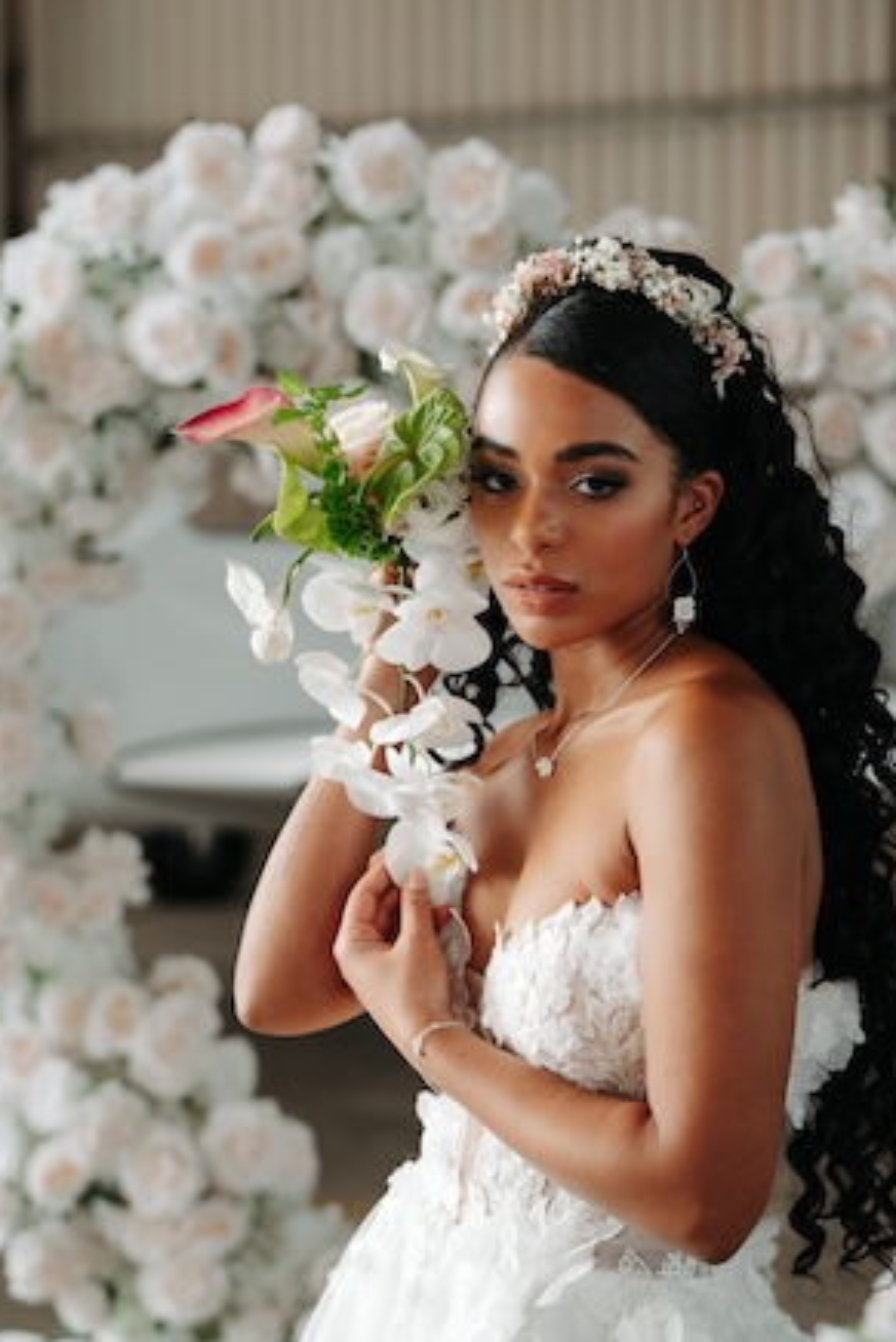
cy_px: 739
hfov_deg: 21.6
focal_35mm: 63
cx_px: 442
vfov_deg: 31.9
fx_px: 2350
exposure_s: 1/320
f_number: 2.2
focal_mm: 55
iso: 100
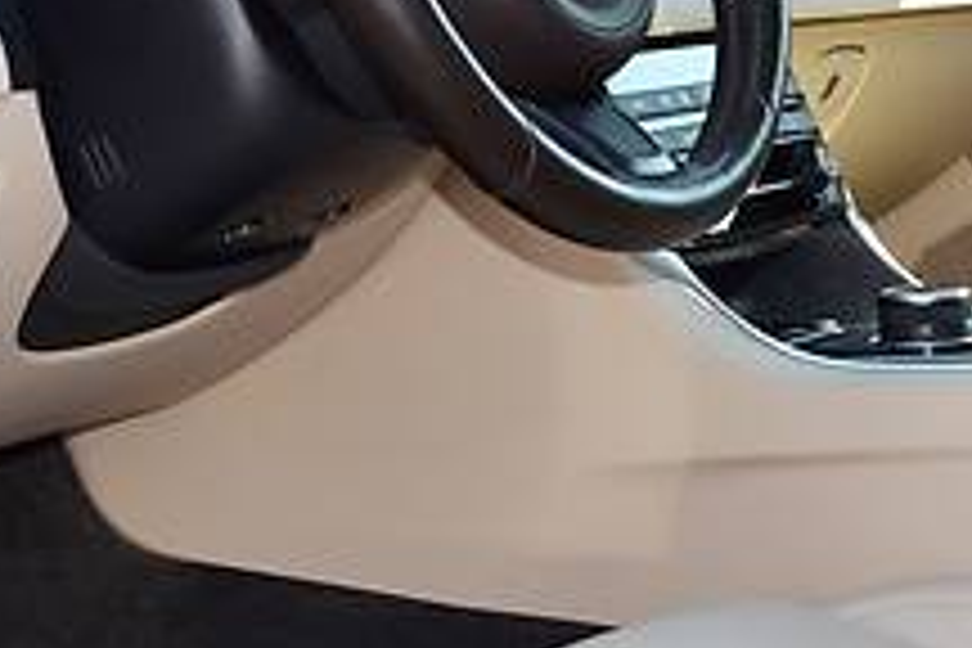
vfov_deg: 11.2
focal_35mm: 122
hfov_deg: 16.8
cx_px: 504
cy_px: 306
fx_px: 3294
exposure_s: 1/125
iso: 100
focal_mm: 22
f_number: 4
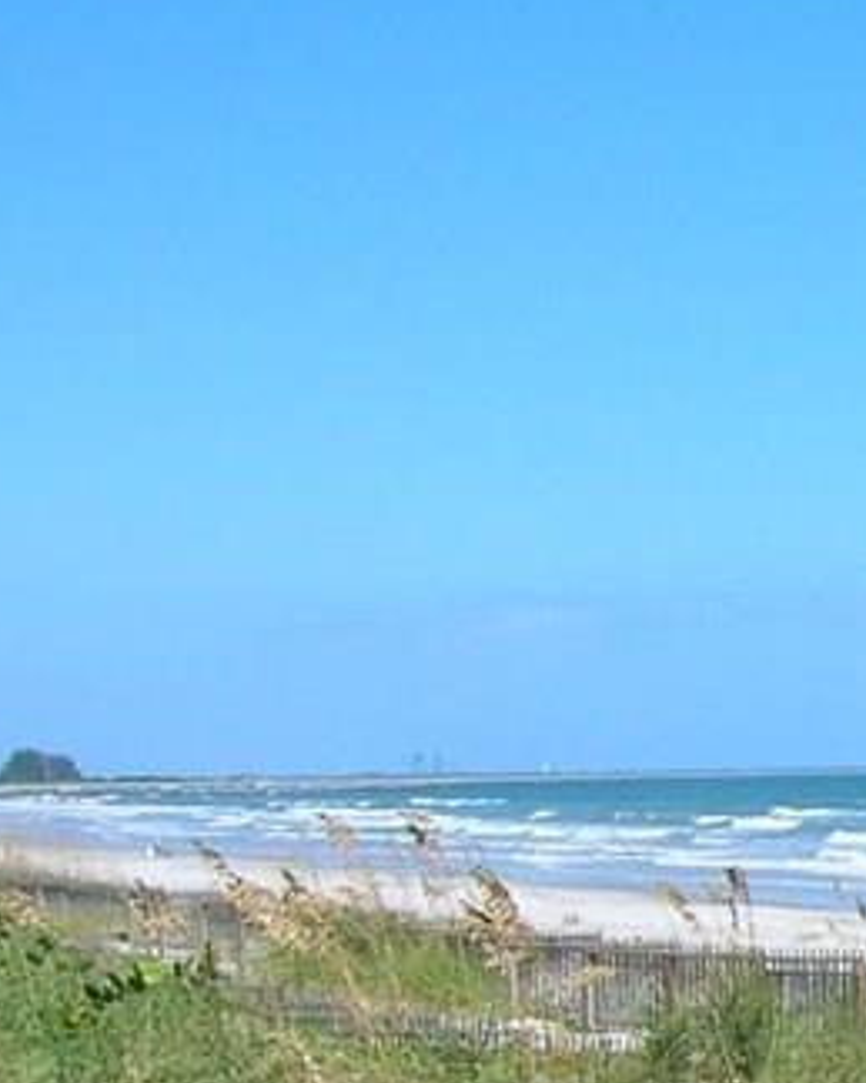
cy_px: 816
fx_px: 3366
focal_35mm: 105
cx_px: 1658
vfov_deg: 18.2
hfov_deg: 13.0
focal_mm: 5.7
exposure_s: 1/442
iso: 50
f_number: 4.9
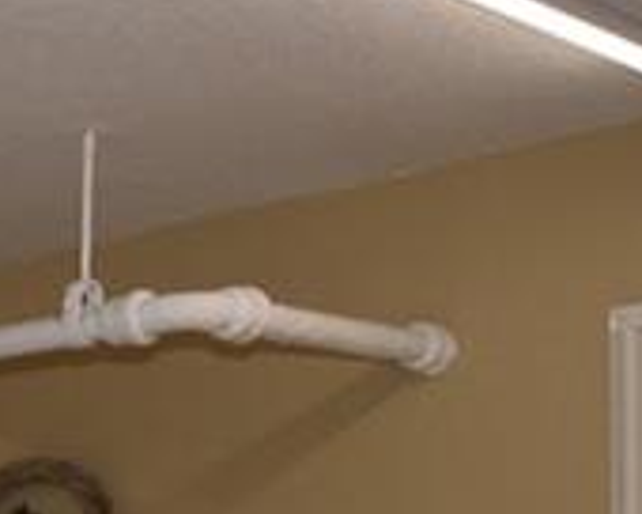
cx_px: -642
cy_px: 661
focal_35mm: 85
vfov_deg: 17.0
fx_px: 1615
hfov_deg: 16.8
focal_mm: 10
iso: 100
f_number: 4
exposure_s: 1/60
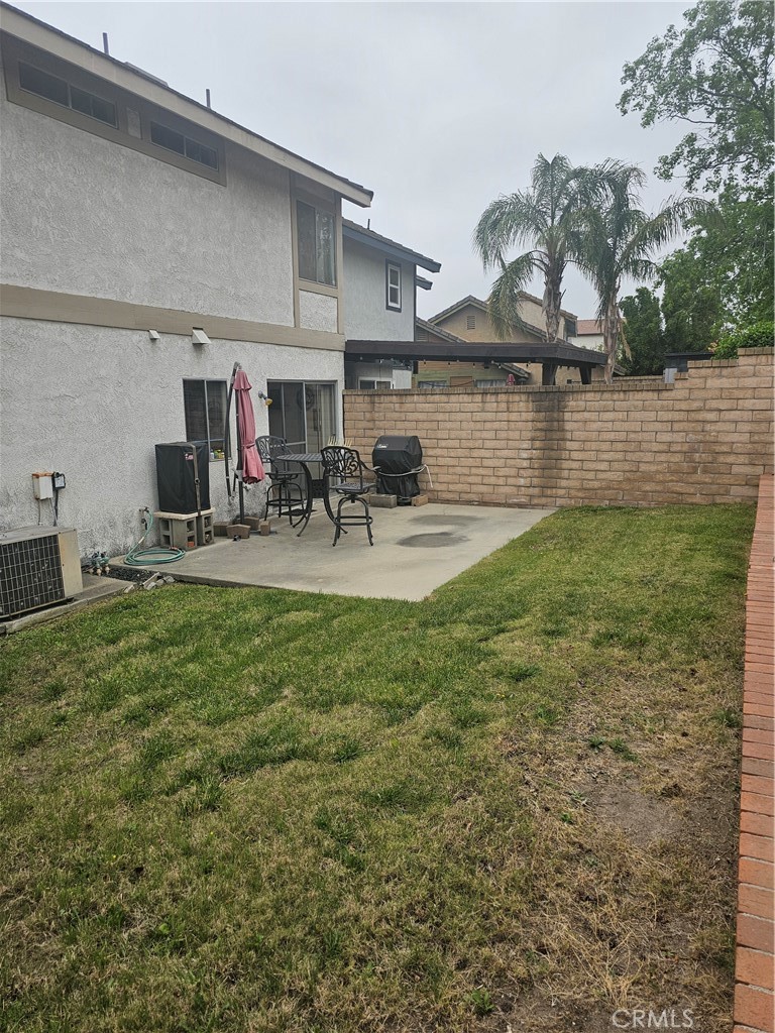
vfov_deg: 73.9
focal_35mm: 23
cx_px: 388
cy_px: 516
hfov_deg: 58.9
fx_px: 687
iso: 25
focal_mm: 6.3
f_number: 1.7
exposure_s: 1/719
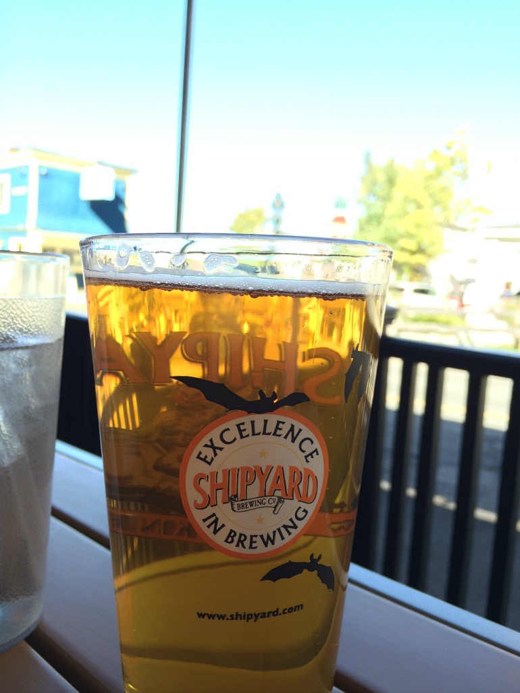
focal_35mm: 29
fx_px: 581
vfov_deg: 61.7
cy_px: 346
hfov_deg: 48.2
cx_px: 260
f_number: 2.2
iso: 40
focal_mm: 4.15
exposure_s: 1/120
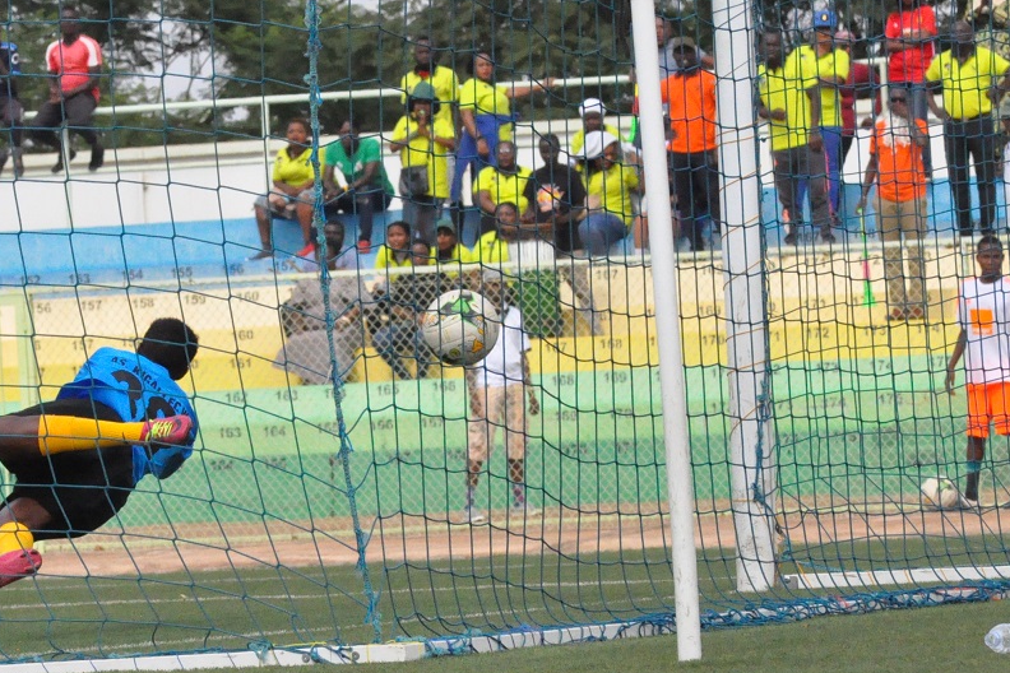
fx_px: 12231
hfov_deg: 4.7
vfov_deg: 3.2
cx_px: 286
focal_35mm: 436
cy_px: 375
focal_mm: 180
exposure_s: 1/4000
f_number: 14
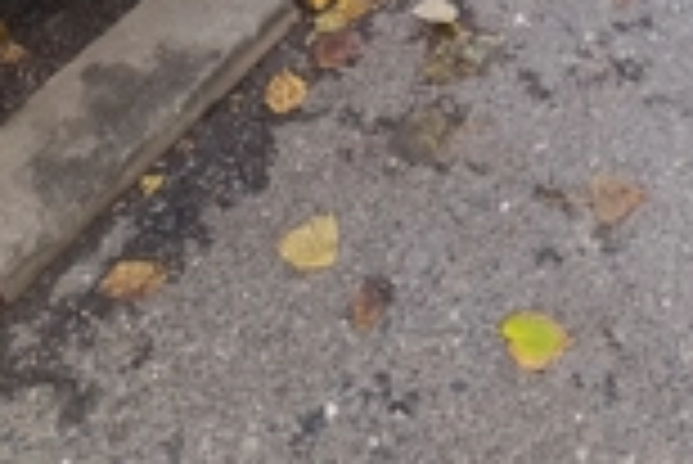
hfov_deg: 31.7
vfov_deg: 17.0
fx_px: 1195
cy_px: -428
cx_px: 536
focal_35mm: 62
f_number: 1.65
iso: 50
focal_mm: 6.19
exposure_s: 1/134
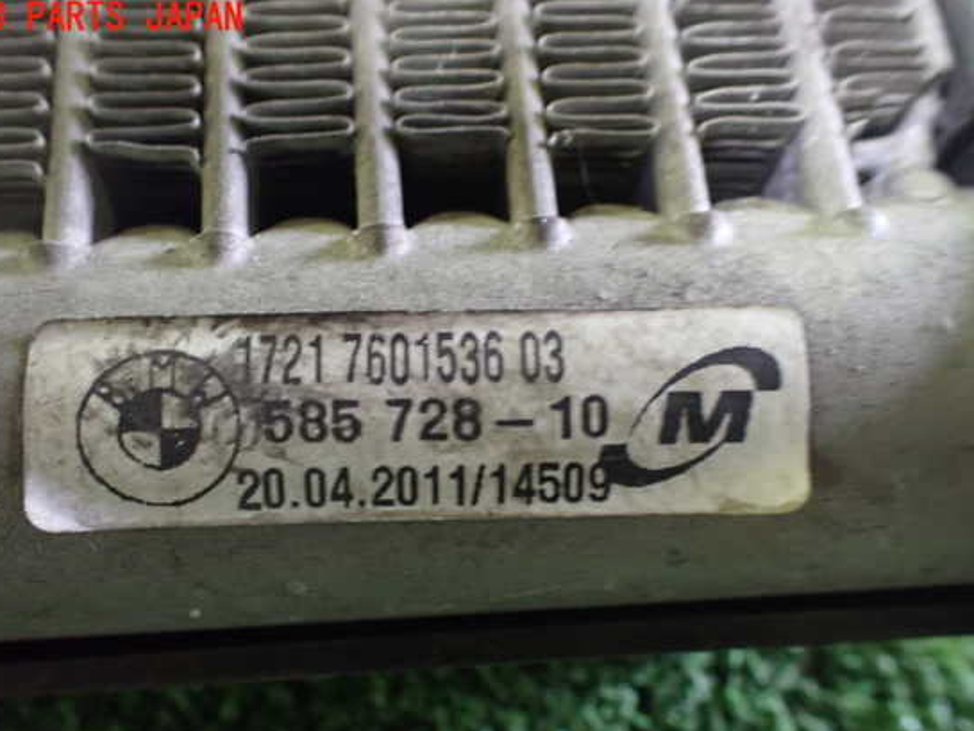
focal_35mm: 33
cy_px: 399
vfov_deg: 42.9
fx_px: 929
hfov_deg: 55.3
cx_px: 454
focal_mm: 5.4
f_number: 2.3
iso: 1000
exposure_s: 1/30
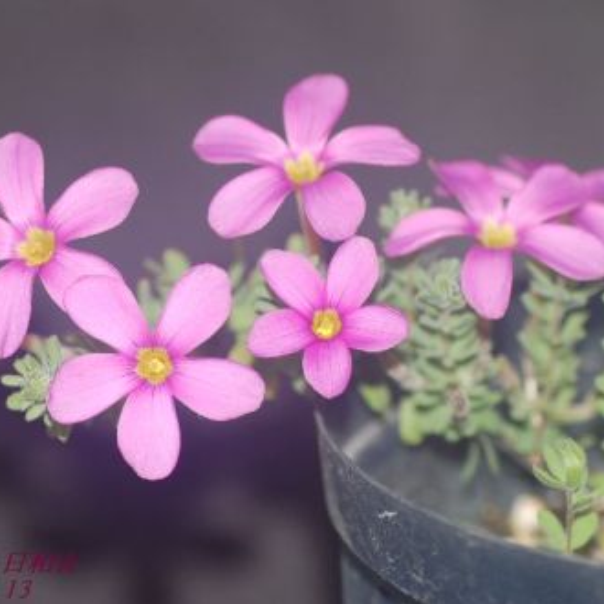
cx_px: 273
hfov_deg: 10.0
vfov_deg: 10.0
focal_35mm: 174
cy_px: 303
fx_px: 3435
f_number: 5.6
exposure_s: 1/125
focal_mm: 90
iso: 200
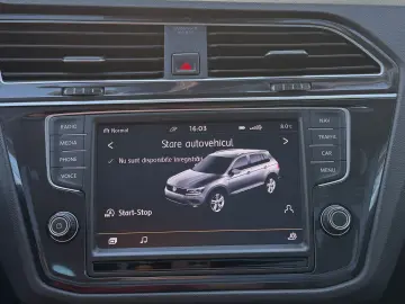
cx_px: 202
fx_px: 281
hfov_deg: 71.6
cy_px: 152
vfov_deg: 56.8
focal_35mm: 24
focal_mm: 6.76
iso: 80
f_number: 1.78
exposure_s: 1/82
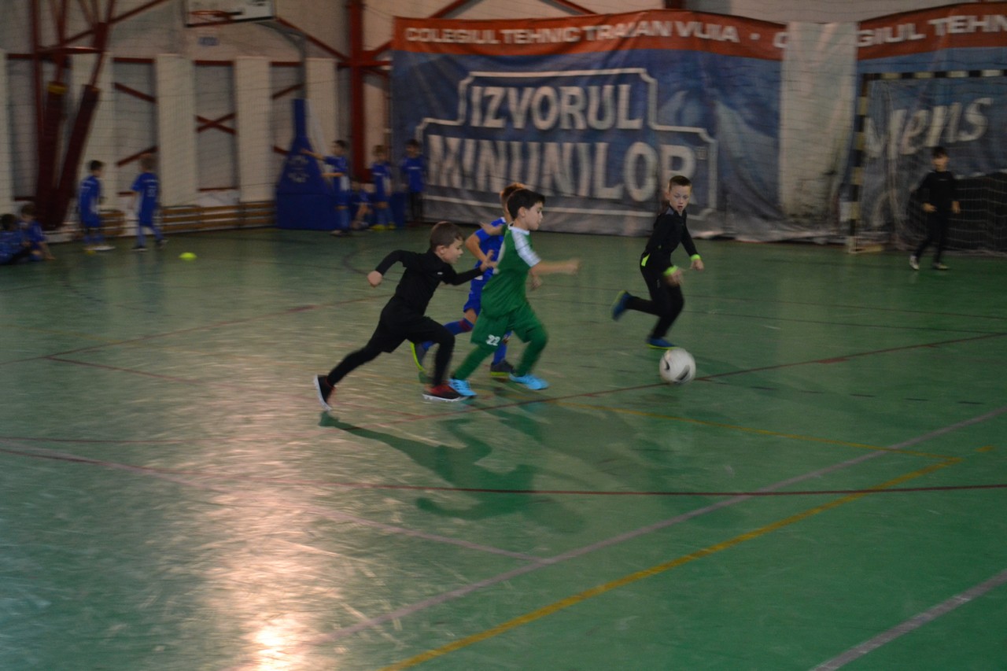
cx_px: 504
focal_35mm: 57
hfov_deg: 35.1
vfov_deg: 23.8
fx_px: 1594
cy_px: 336
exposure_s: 1/60
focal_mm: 38
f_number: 5
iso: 1400
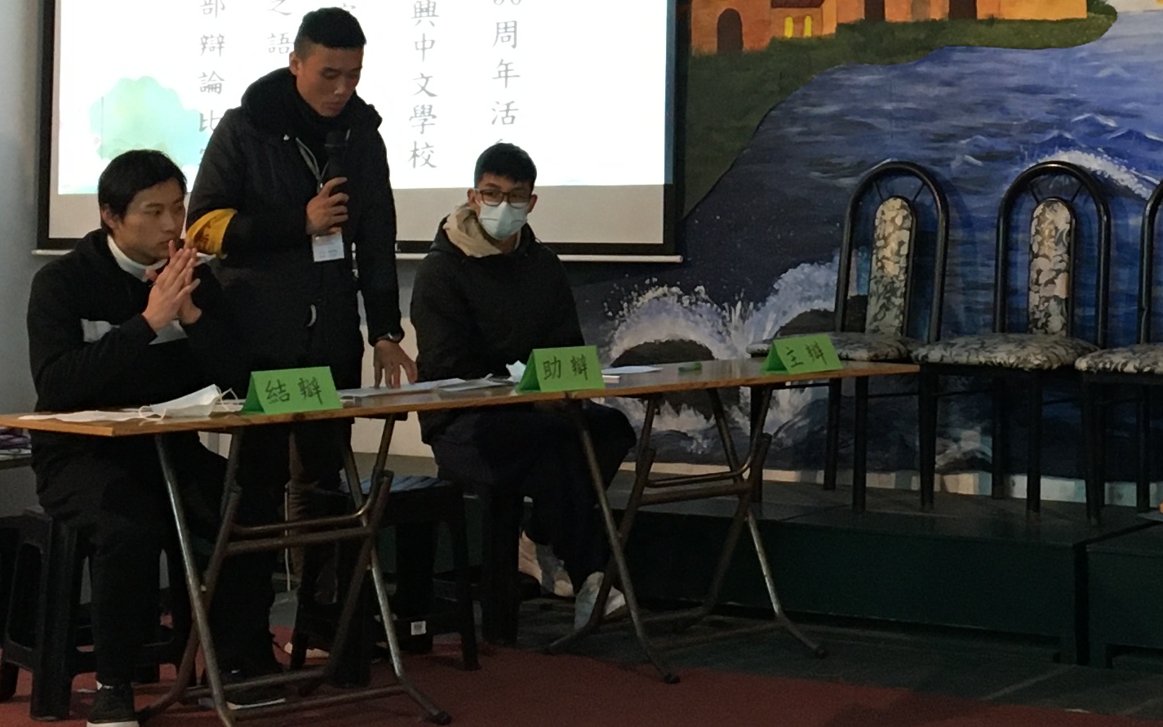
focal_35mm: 87
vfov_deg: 14.8
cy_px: 7
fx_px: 2757
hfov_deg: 23.5
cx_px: 937
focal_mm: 4.15
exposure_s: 1/33
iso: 160
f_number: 2.2
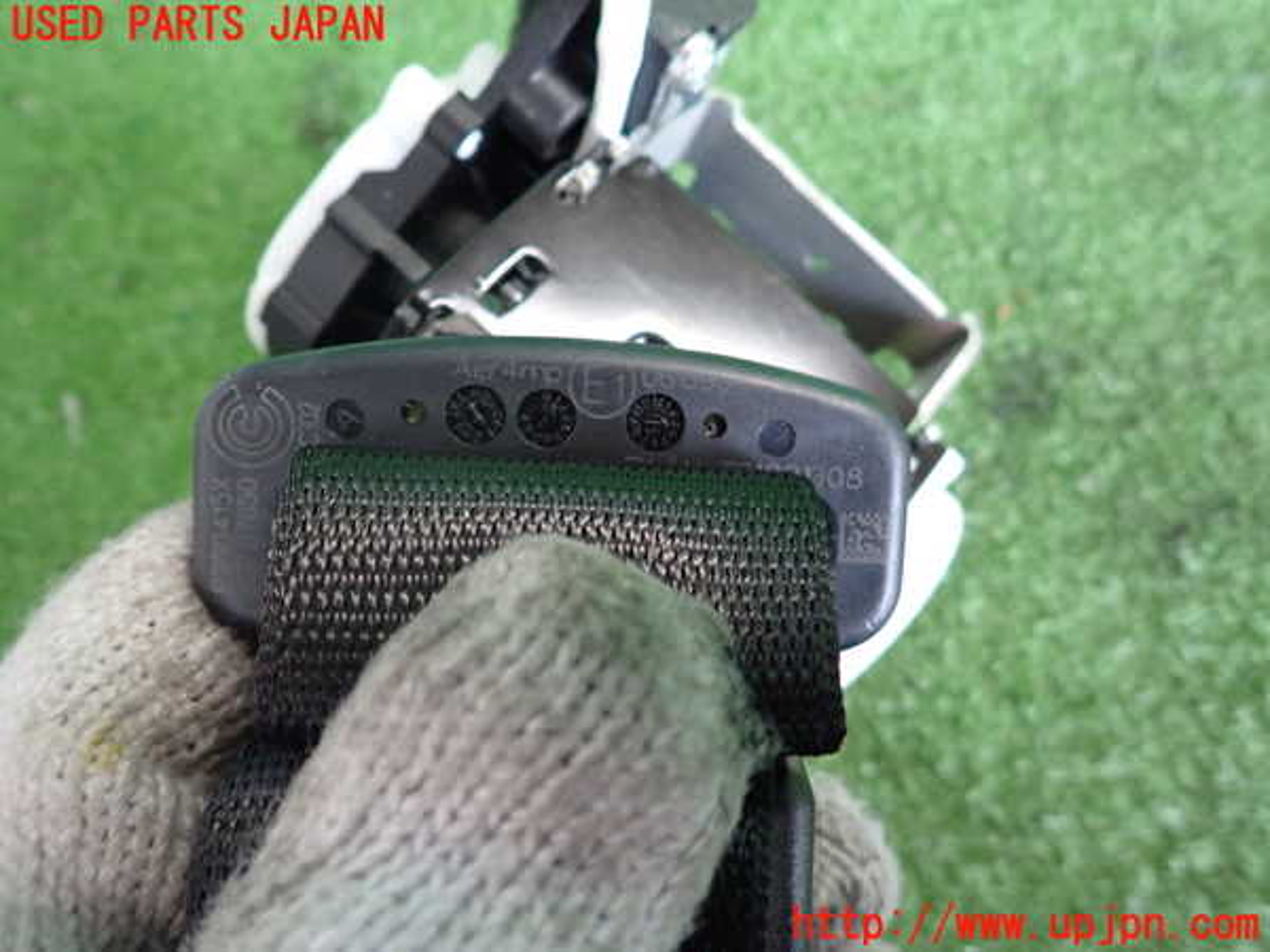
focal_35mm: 25
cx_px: 635
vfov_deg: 54.9
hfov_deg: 69.4
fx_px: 917
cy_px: 476
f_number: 2
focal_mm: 4.5
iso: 1000
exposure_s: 1/100
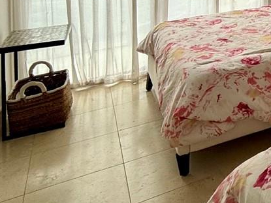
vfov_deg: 22.8
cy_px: -87
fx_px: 423
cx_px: 405
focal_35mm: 54
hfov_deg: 26.2
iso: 50
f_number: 2.2
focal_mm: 2.22
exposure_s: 1/451
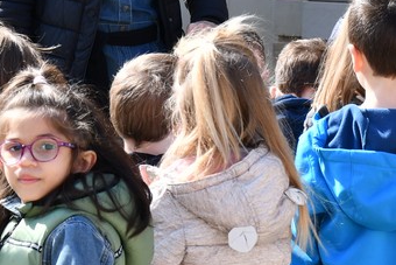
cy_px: -118
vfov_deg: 6.0
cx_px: 260
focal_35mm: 226
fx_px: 2487
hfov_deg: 9.1
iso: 200
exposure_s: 1/250
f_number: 8
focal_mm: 50
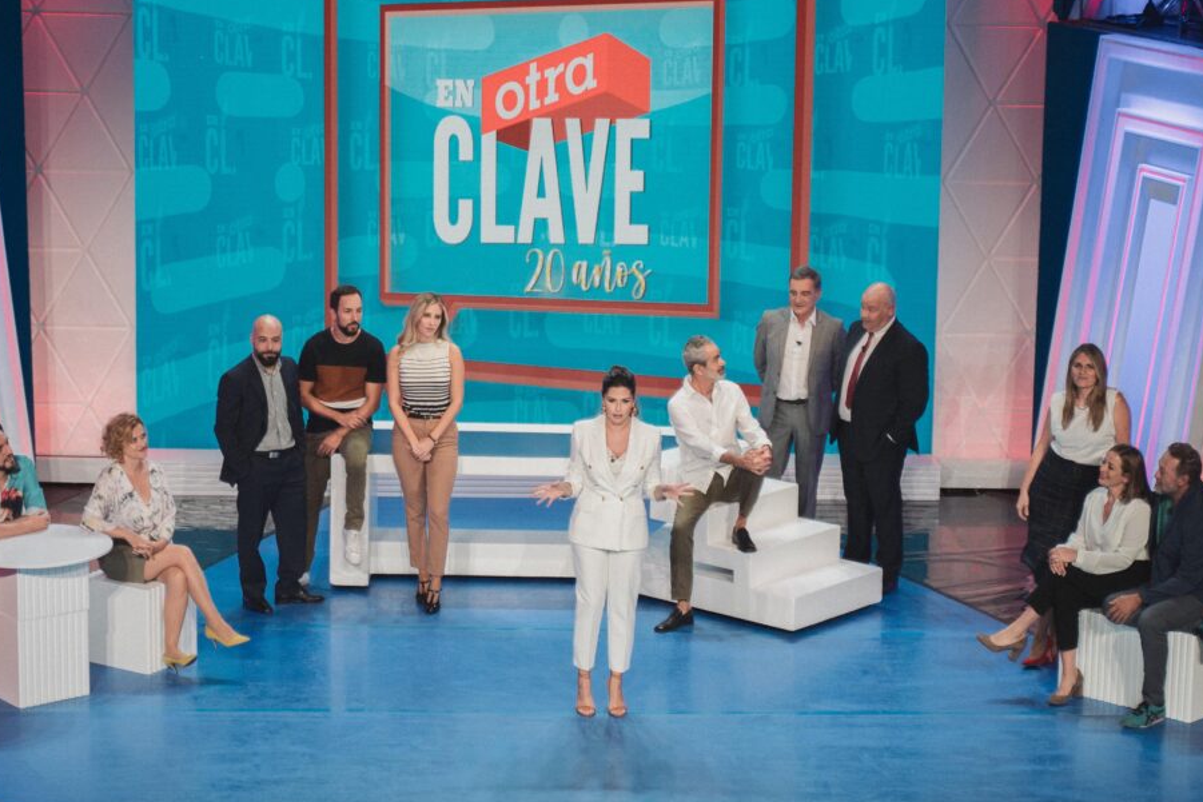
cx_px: 581
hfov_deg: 20.4
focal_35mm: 100
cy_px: 436
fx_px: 3342
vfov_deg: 13.7
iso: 400
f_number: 2.8
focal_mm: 59
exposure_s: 1/125
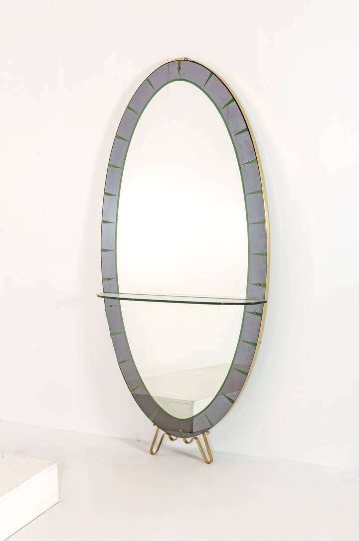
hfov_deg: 25.6
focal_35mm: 52
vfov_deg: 37.9
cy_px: 270
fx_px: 789
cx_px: 180
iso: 100
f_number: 16
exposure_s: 1/200
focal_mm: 35
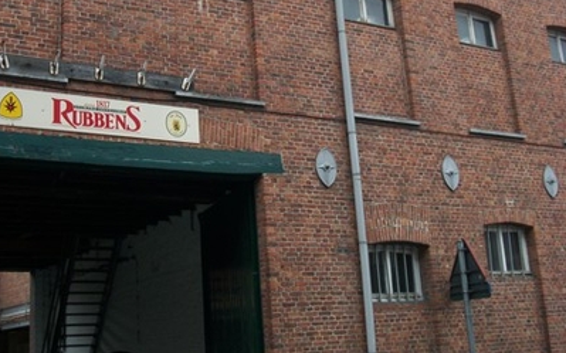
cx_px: 253
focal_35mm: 51
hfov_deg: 39.5
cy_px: 78
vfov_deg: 25.0
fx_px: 786
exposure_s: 1/125
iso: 80
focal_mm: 5.7
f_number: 2.9
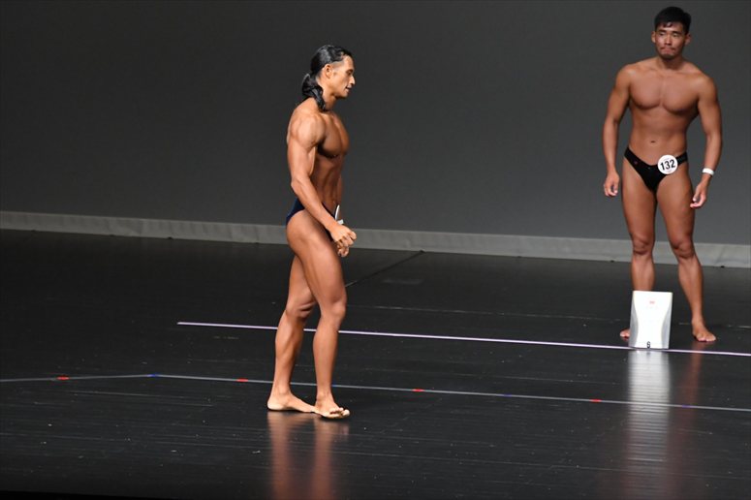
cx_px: 376
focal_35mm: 285
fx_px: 5943
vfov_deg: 4.8
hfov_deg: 7.2
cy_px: 250
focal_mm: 190
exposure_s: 1/400
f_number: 5.6
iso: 5000
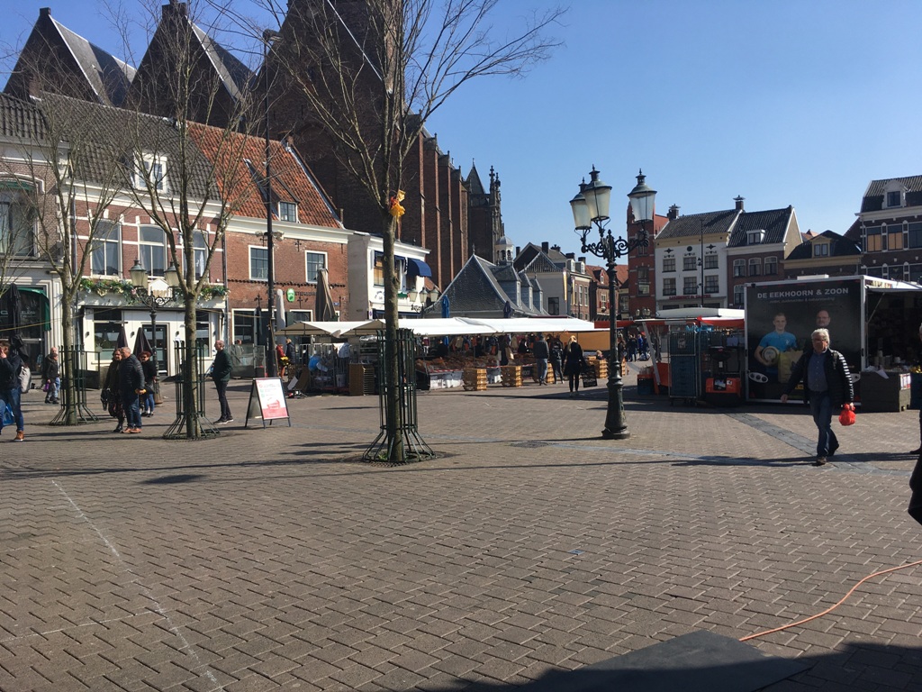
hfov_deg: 61.7
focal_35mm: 29
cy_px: 346
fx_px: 772
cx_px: 461
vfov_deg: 48.2
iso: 25
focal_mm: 4.15
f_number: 2.2
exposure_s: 1/1832
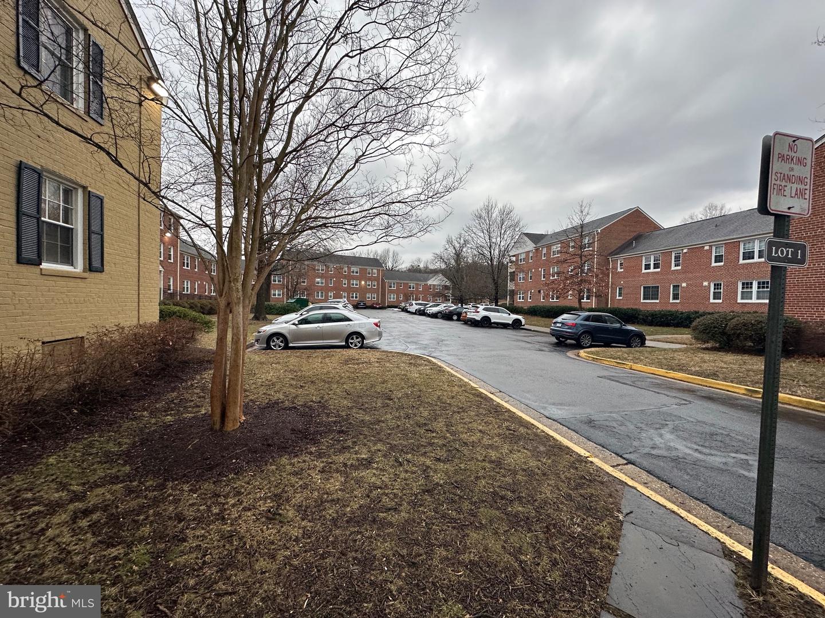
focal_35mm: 14
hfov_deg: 102.1
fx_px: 334
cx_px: 412
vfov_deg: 85.7
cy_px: 309
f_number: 2.2
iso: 125
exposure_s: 1/120
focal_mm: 2.22
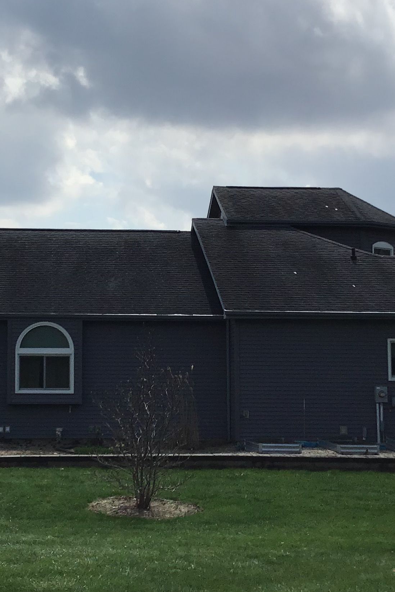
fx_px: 1053
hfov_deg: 21.1
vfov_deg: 31.4
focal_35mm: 64
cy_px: 300
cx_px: 109
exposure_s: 1/2809
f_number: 2.4
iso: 25
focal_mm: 3.3
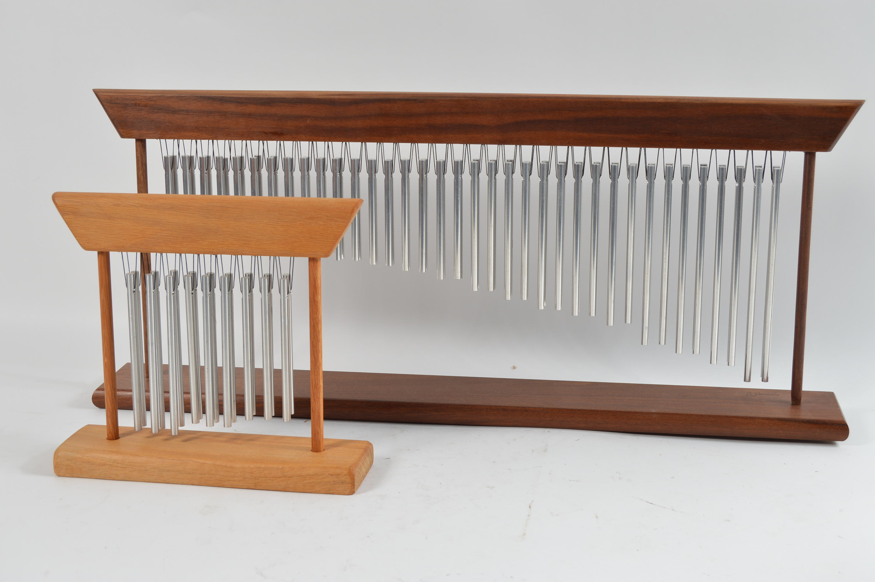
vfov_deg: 23.7
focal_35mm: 57
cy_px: 291
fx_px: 1384
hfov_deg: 35.1
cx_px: 438
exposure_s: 1/80
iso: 100
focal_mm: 38
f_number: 7.1
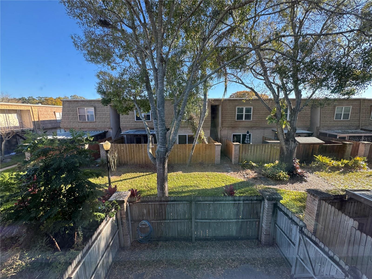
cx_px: 186
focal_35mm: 14
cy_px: 140
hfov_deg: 102.1
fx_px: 150
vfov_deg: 85.7
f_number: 2.2
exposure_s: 1/149
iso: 40
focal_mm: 2.22
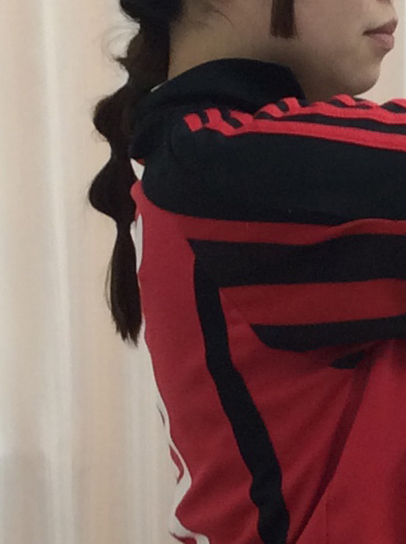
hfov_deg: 13.8
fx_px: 1631
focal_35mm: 104
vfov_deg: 18.9
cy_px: 344
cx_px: 494
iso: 40
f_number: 2.4
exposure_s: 1/25
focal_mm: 3.3
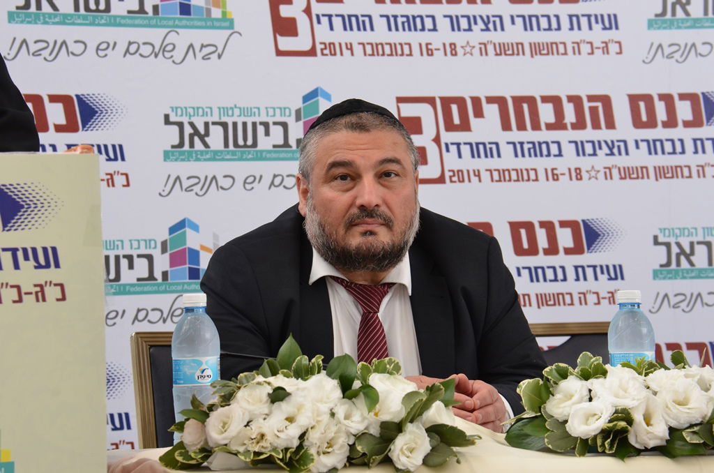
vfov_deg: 11.7
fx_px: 2315
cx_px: 357
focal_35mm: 117
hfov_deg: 17.5
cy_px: 236
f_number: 8
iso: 800
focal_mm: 78
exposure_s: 1/100
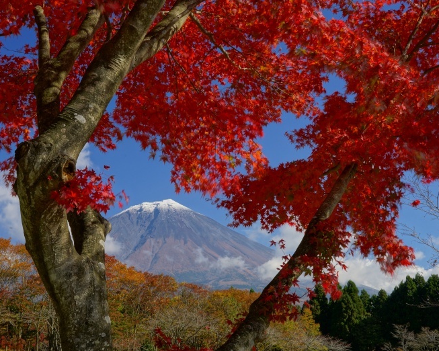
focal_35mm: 46
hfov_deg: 40.2
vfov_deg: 32.7
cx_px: 179
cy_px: 174
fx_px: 597
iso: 100
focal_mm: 40
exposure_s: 1/10
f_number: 22
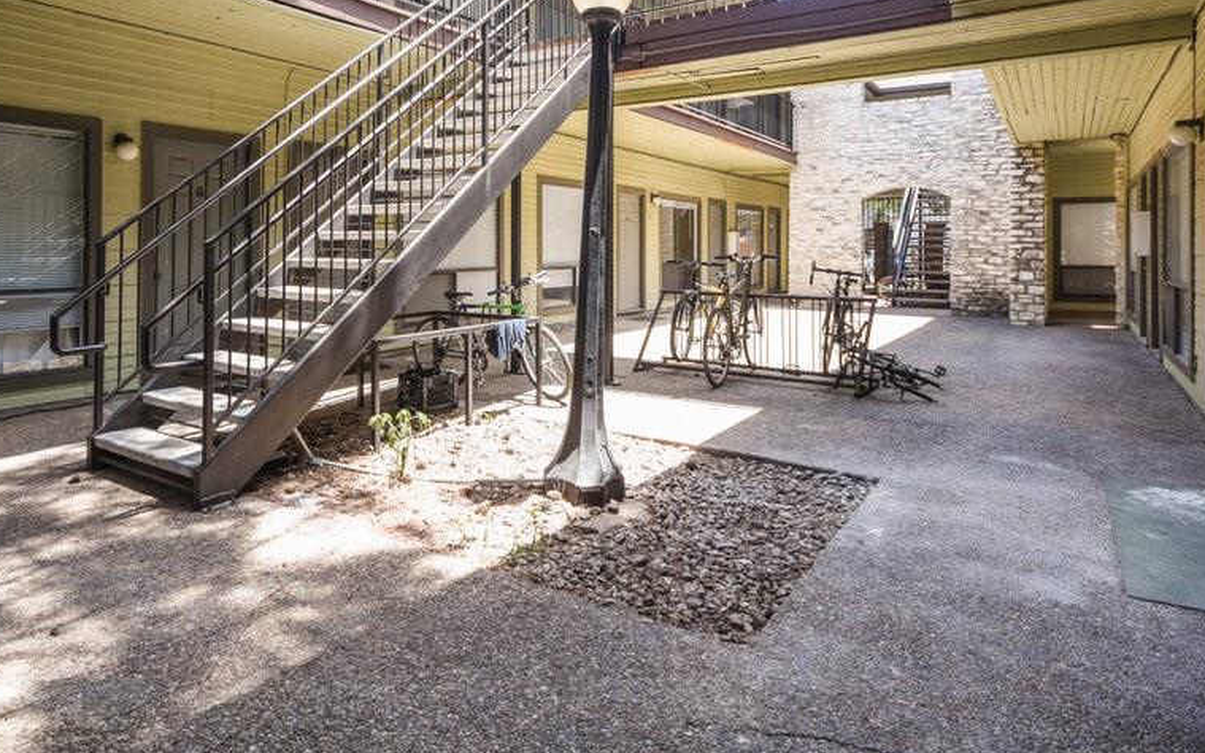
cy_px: 256
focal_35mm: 23
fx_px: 745
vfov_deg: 52.6
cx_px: 537
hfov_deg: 77.7
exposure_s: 1/125
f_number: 8
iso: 200
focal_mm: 11
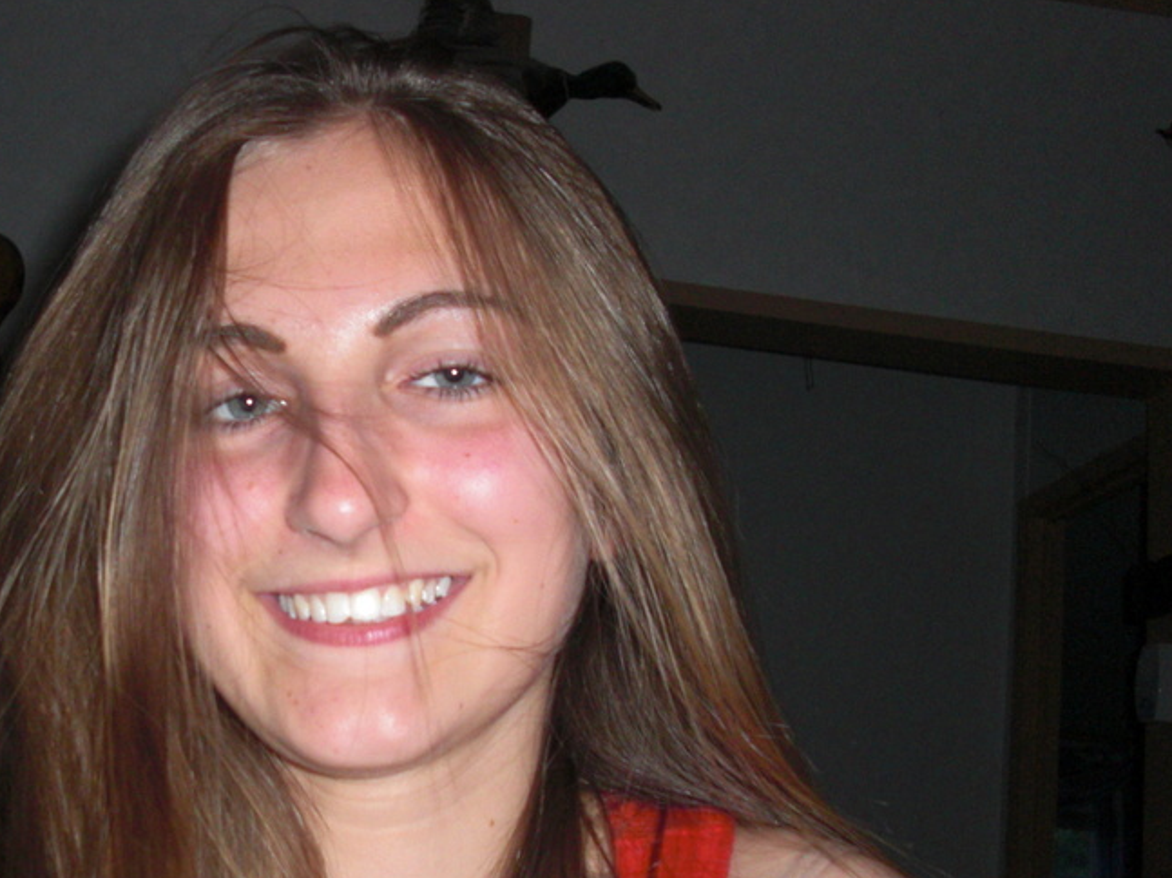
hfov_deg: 33.0
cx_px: 263
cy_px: 583
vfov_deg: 25.5
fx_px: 1930
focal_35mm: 57
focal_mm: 6.3
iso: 200
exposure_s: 1/60
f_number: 2.8
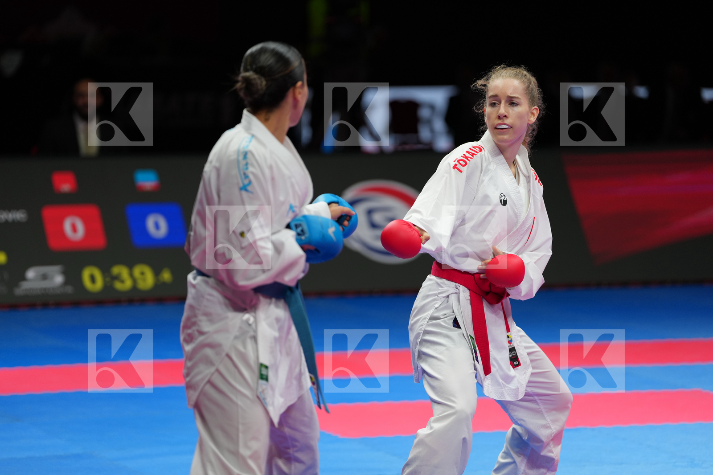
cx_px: 356
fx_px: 3089
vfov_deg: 8.8
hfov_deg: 13.2
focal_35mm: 156
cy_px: 238
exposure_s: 1/1000
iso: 500
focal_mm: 156
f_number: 2.8
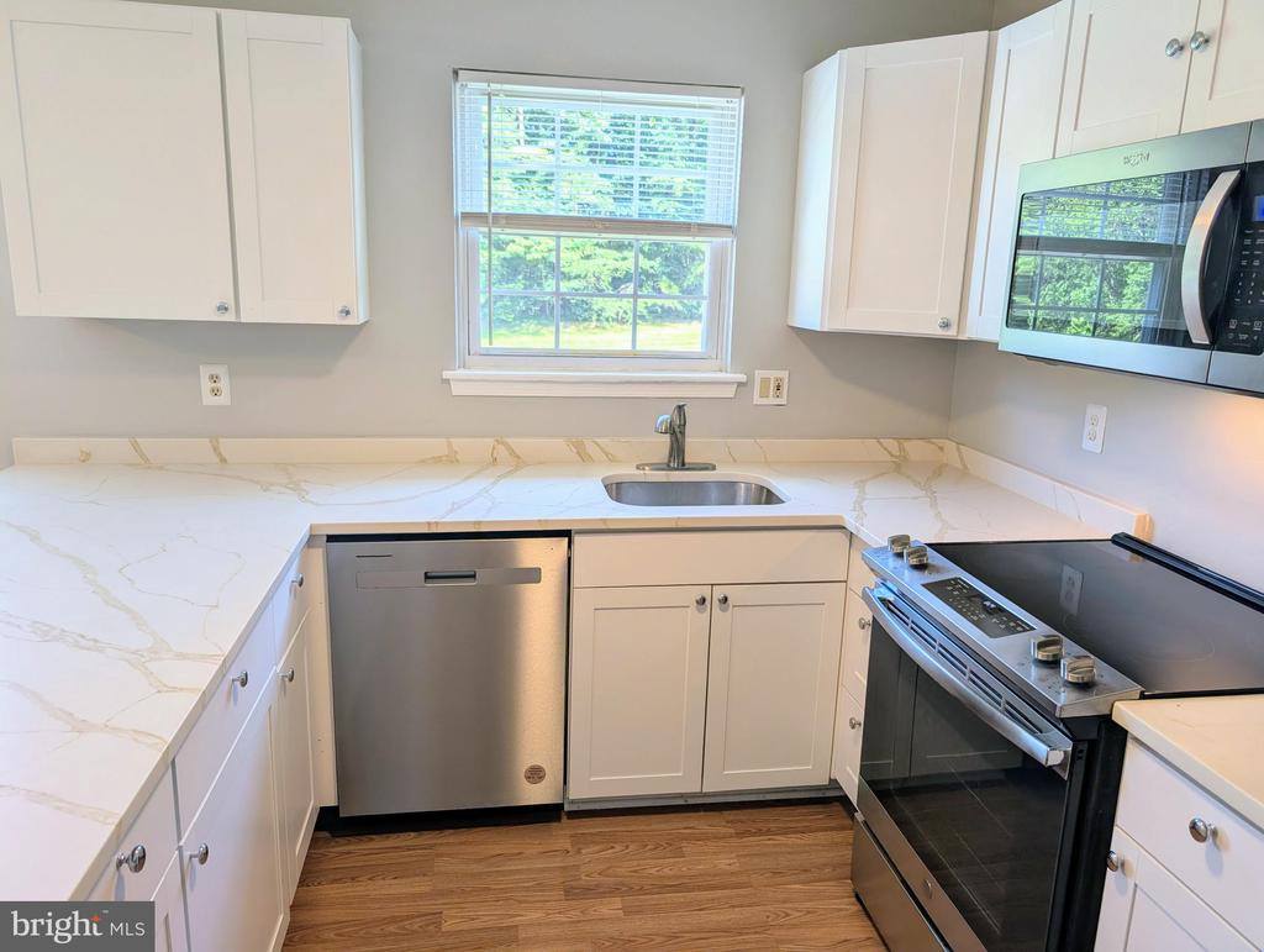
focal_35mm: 24
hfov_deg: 71.5
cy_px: 476
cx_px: 632
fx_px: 878
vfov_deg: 56.9
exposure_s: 1/60
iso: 31
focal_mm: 6.9
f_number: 1.68
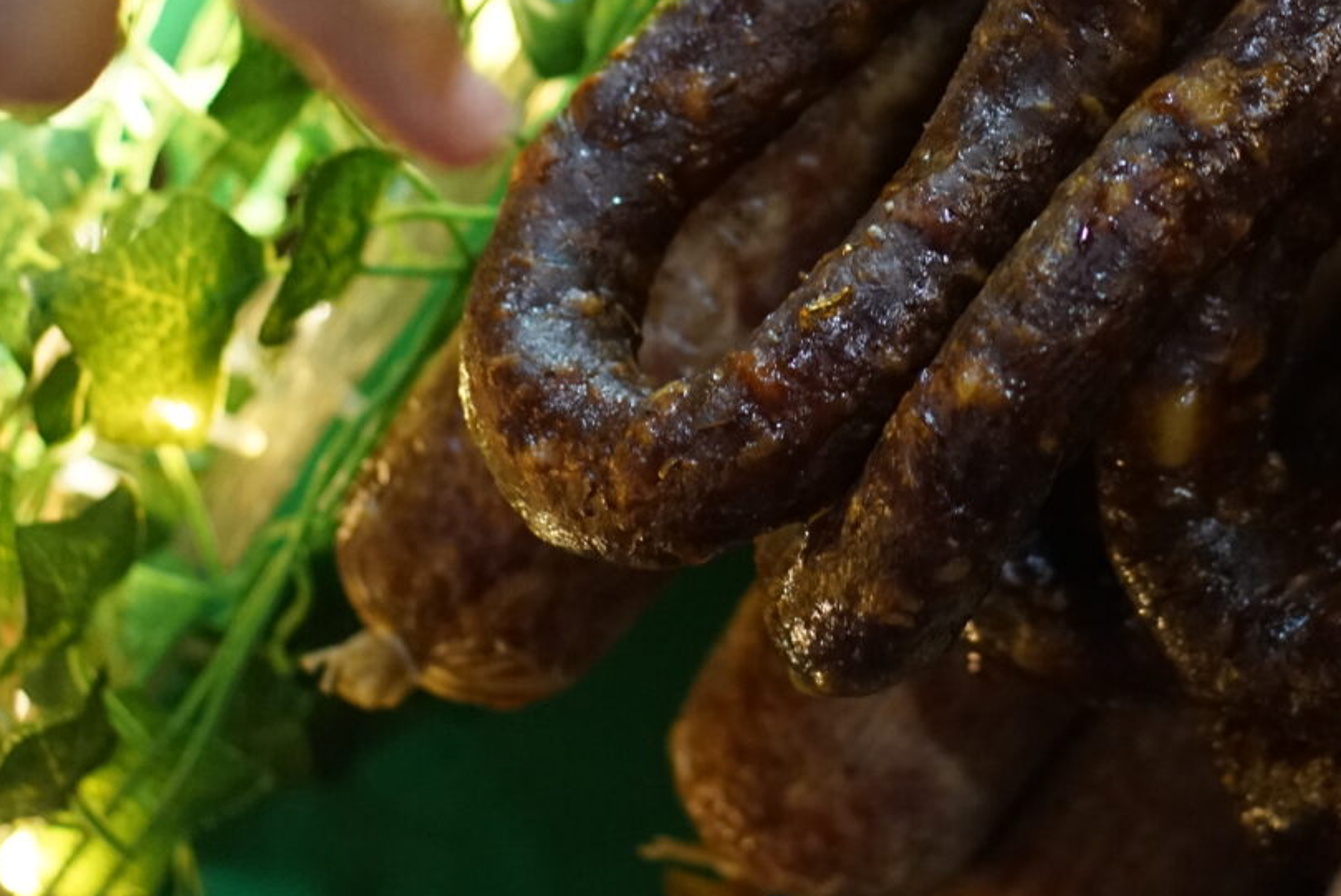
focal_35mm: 158
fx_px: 5888
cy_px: -103
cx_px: 934
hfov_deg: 13.0
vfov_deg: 8.6
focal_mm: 50
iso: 2500
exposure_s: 1/60
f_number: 2.2
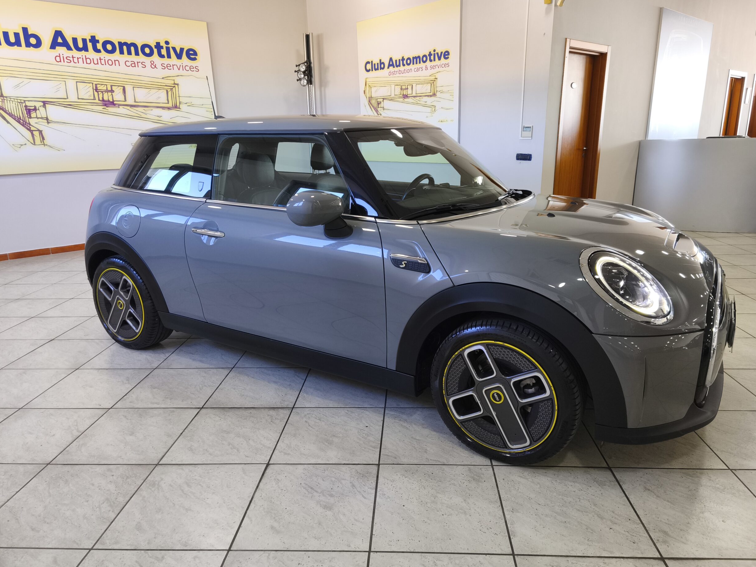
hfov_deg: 71.6
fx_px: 524
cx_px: 392
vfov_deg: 56.8
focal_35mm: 24
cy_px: 278
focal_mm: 5.35
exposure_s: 1/100
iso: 250
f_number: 1.7
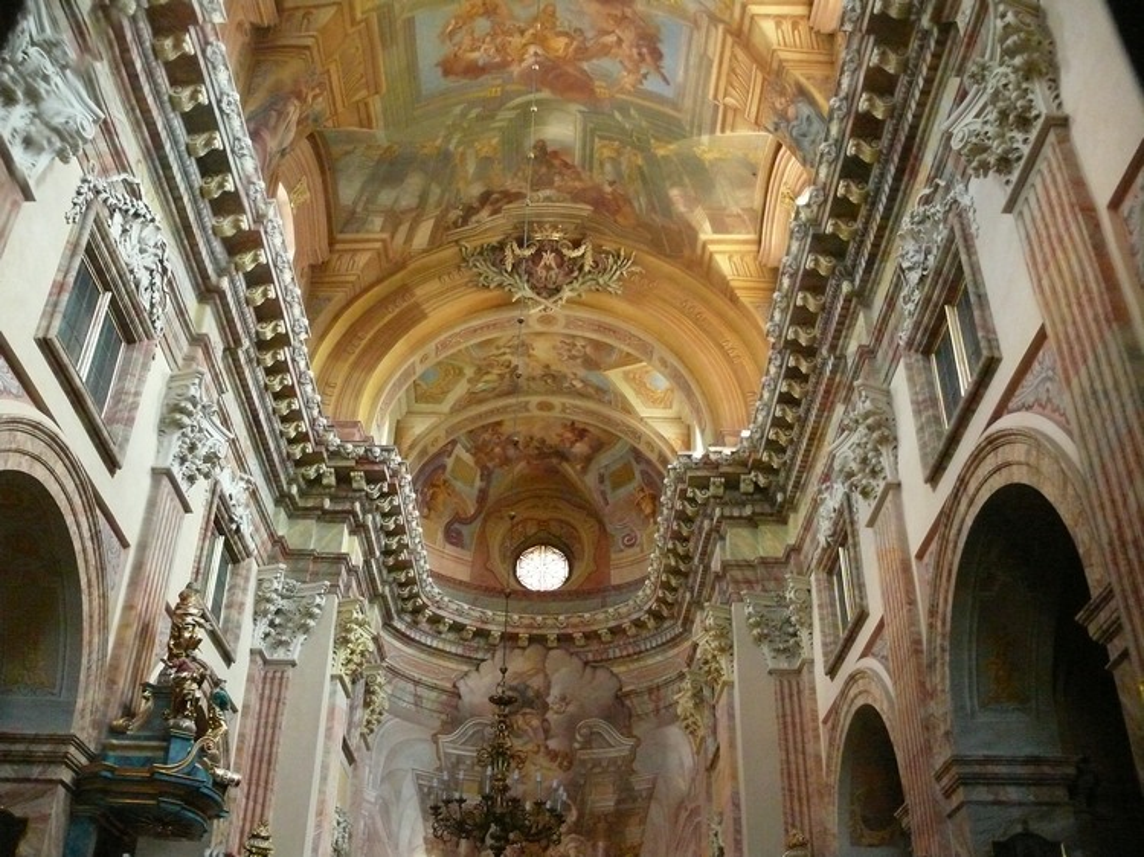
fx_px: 1156
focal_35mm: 35
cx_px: 572
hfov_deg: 52.6
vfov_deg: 40.7
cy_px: 428
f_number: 2.8
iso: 800
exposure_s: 1/25
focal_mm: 7.4
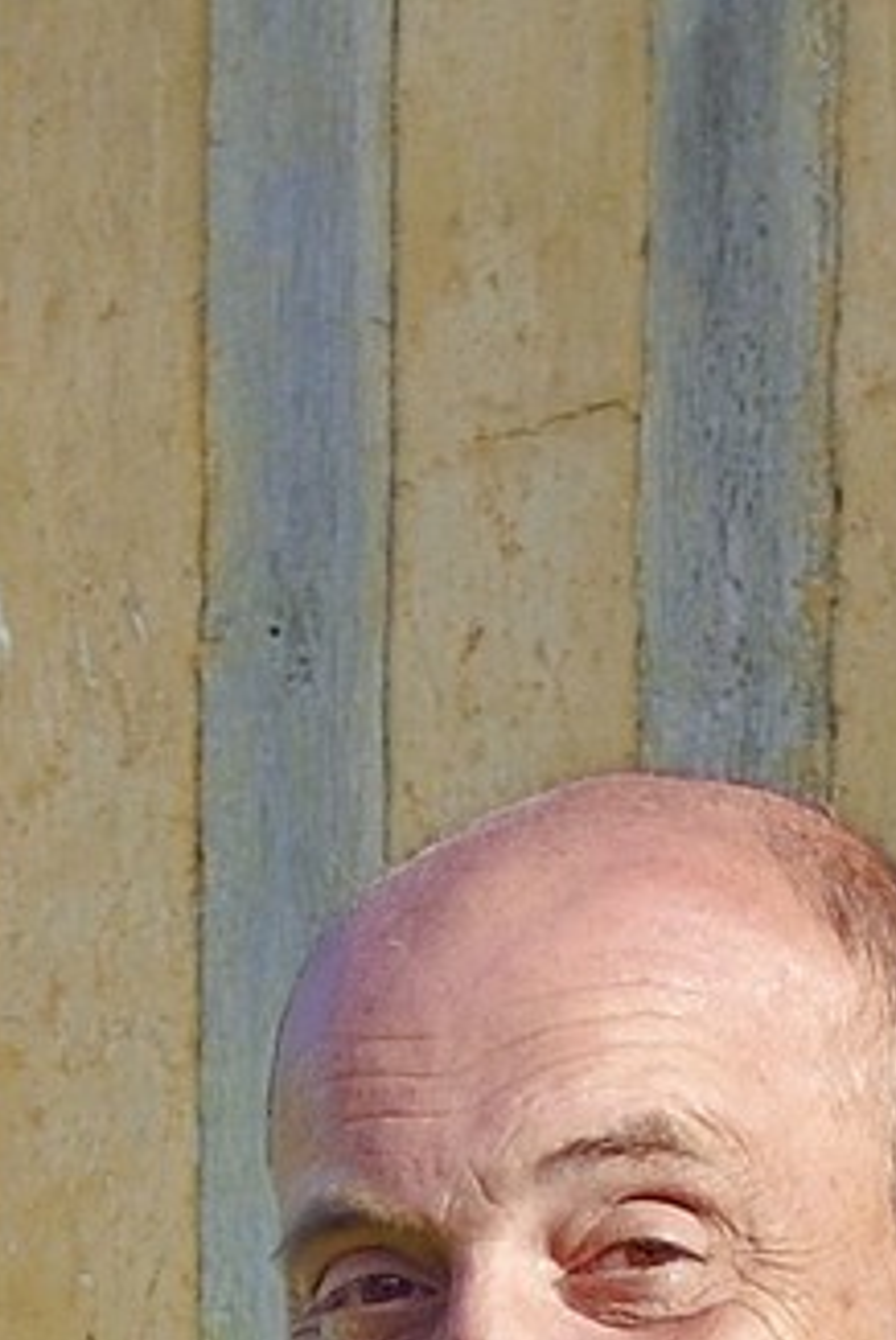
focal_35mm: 250
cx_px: -103
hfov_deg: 5.5
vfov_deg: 7.5
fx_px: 9313
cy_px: 3609
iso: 200
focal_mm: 34
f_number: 9
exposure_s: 1/250
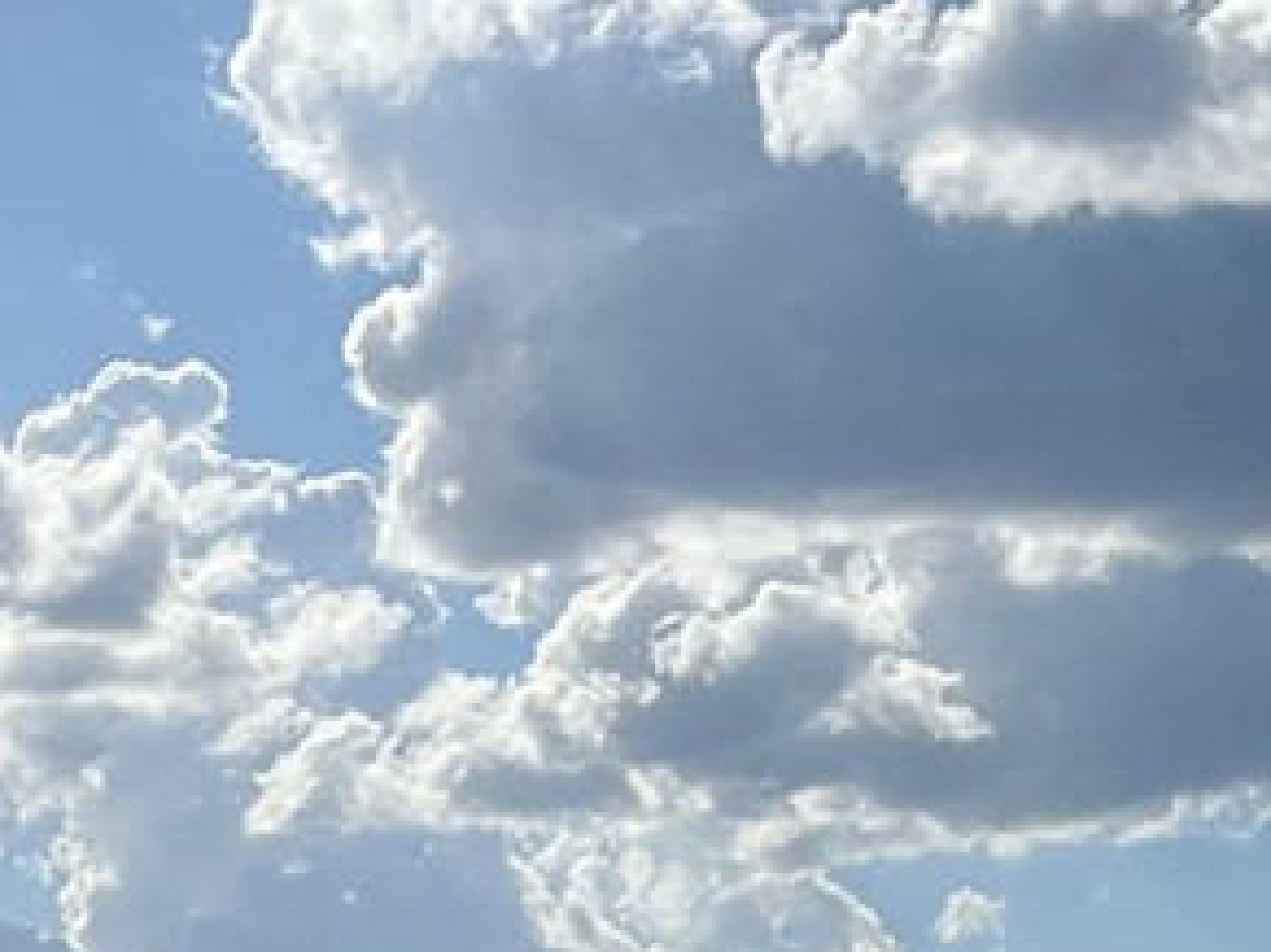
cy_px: 1747
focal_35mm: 143
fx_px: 5248
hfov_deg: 13.8
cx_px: 550
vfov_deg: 9.8
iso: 50
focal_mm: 5.1
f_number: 1.6
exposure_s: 1/9091
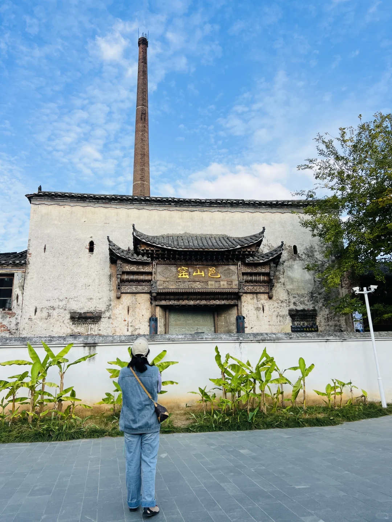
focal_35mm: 26
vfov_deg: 67.3
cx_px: 196
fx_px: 393
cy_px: 261
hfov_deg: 53.1
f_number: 1.5
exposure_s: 1/2994
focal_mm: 5.7
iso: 50
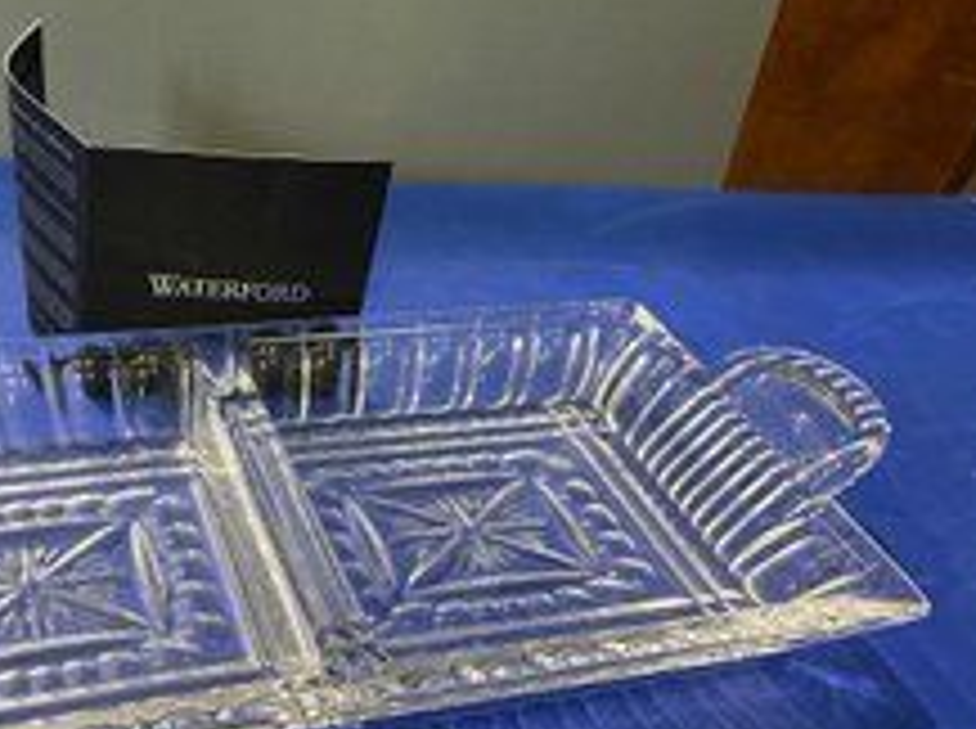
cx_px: 232
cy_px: 412
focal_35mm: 38
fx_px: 1070
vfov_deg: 37.6
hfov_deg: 47.1
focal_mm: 6.86
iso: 320
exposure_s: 1/60
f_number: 1.78
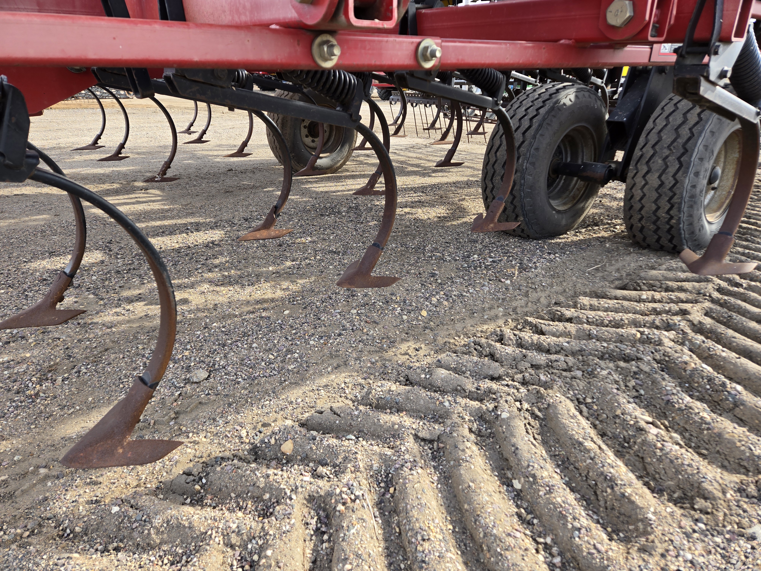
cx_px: 380
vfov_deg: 58.9
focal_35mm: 23
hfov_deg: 73.9
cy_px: 286
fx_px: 506
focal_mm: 5.4
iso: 25
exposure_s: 1/301
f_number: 1.8
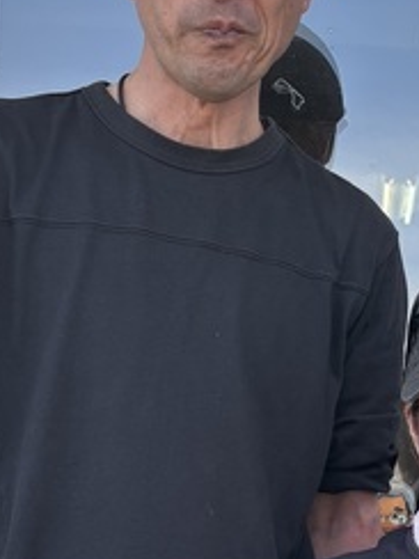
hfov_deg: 16.0
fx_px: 1469
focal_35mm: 91
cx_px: 387
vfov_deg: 20.3
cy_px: 655
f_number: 1.6
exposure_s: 1/601
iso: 50
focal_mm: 5.96
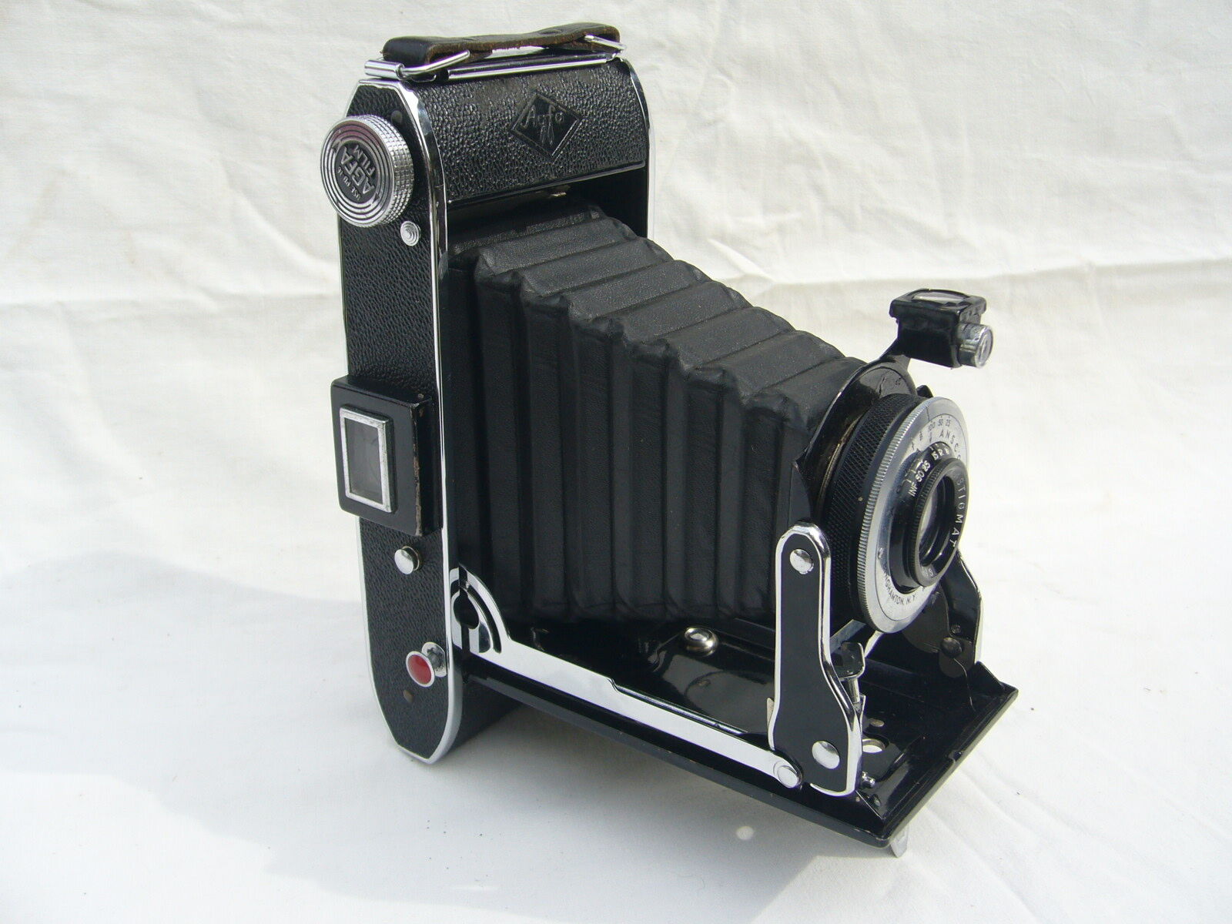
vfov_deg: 40.7
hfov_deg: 52.6
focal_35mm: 35
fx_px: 1246
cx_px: 616
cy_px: 462
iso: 80
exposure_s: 1/160
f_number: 5.6
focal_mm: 5.8
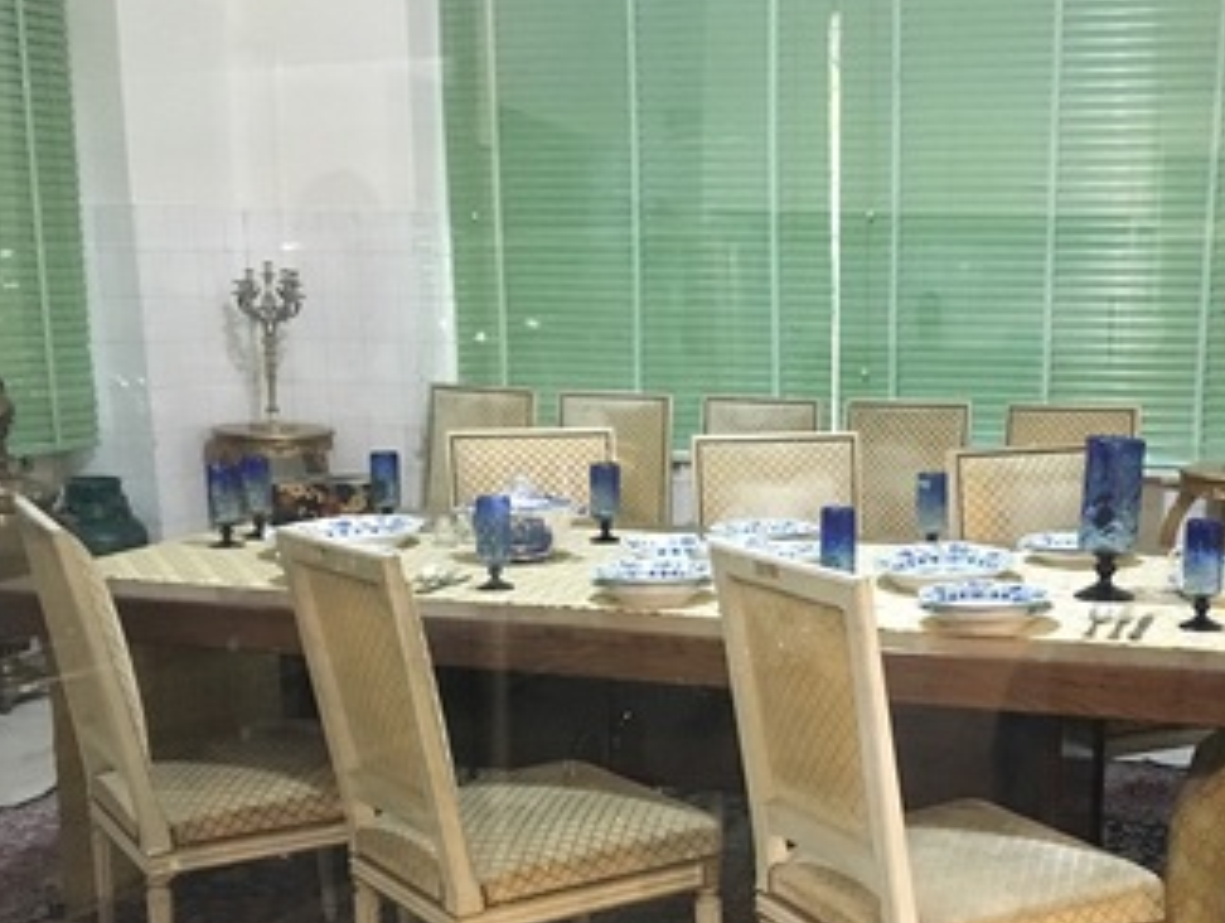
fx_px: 1737
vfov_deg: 29.4
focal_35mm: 49
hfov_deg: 38.3
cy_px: 670
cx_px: 839
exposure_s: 1/17
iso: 250
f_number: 2.2
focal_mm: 4.15
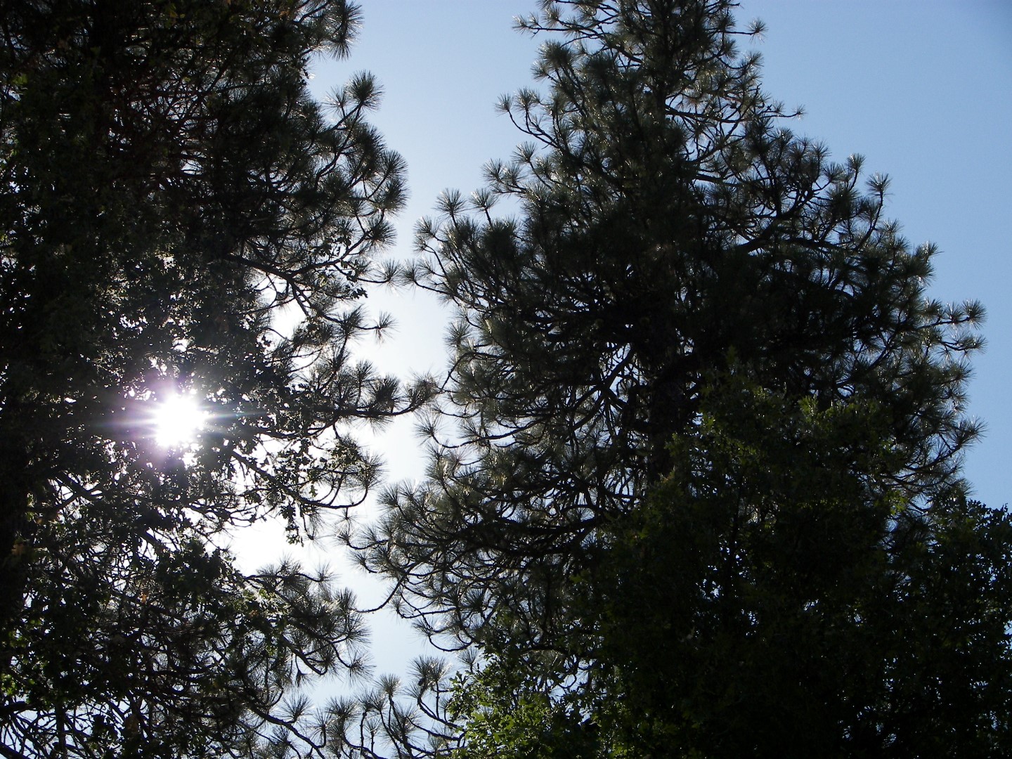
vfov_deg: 13.0
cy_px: 380
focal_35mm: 114
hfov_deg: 17.3
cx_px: 506
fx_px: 3333
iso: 64
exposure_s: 1/640
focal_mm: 18.9
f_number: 4.5
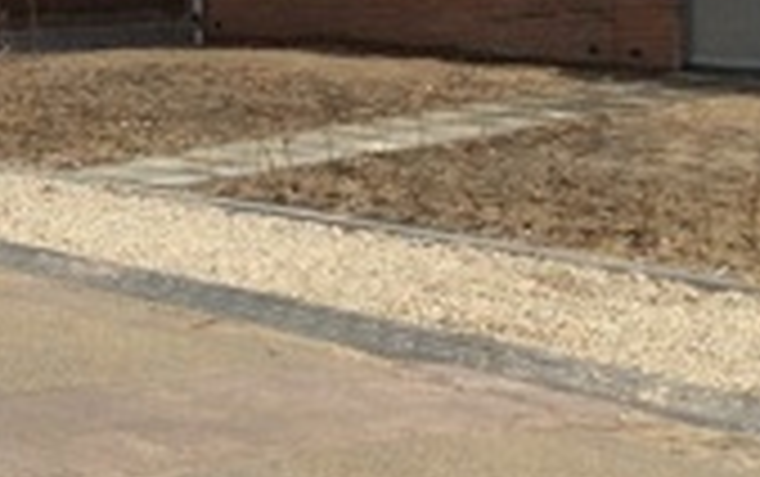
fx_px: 2488
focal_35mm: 120
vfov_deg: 10.7
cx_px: 94
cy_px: -144
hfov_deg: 17.2
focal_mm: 3.3
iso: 32
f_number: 2.4
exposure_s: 1/2119
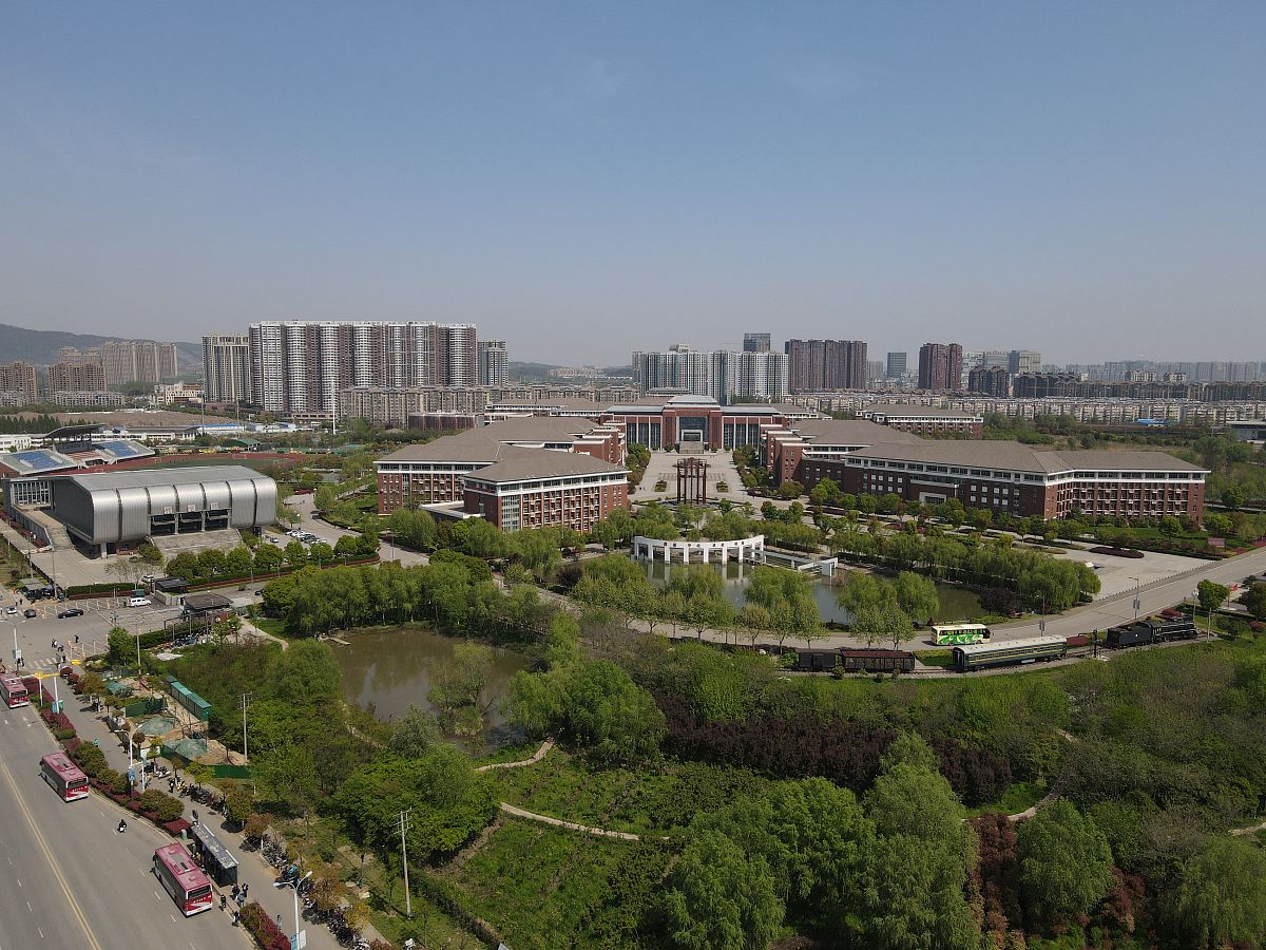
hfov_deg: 71.6
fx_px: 878
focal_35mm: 24
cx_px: 633
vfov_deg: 56.8
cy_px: 475
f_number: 2.8
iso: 100
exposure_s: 1/1000
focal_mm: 4.5
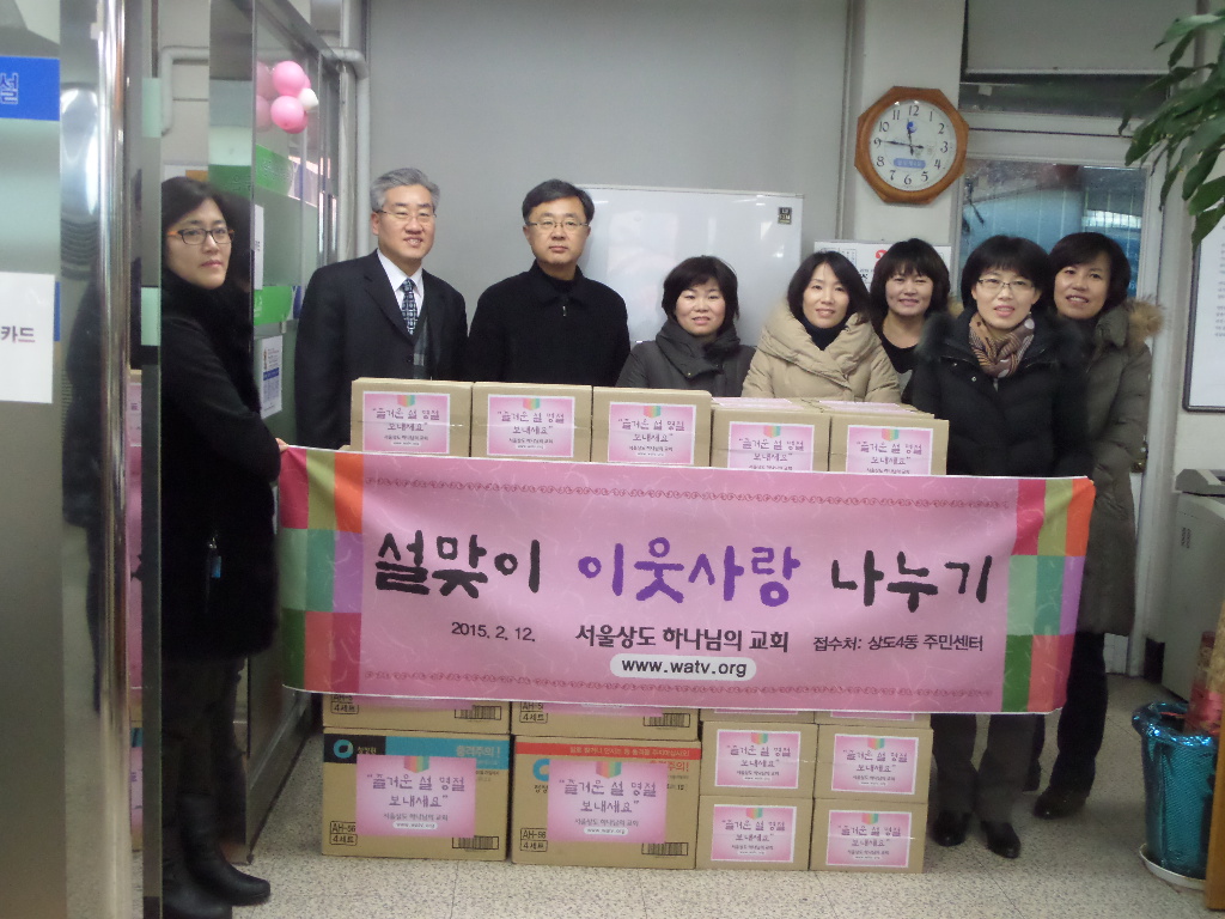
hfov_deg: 45.8
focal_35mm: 41
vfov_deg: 35.1
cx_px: 612
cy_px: 460
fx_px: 1451
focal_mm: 6.8
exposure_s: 1/30
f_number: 3.6
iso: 480
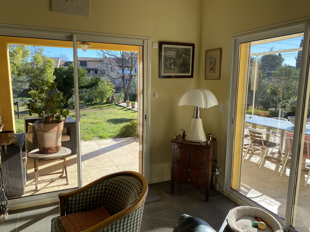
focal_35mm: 26
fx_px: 233
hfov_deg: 67.3
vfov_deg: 53.1
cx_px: 155
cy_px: 116
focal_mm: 4.25
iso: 32
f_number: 1.8
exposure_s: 1/816
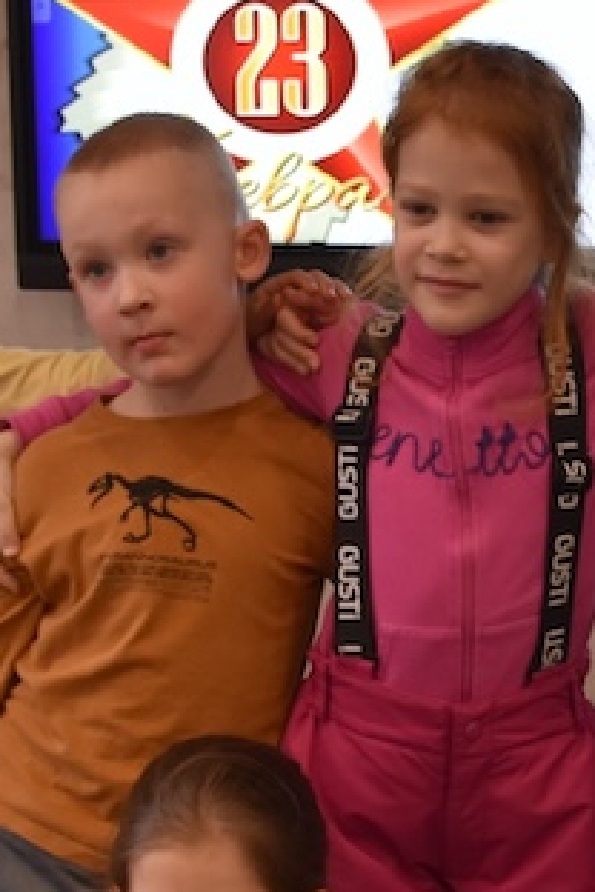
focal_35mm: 123
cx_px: 667
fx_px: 3049
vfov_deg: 16.6
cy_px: 565
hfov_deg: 11.0
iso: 450
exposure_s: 1/60
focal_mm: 20
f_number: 4
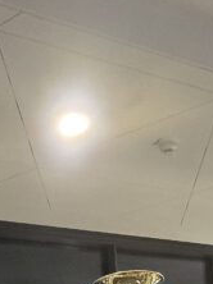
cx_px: 98
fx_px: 493
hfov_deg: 24.4
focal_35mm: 60
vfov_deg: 25.7
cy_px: 404
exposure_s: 1/50
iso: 1250
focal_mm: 2.2
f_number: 2.2
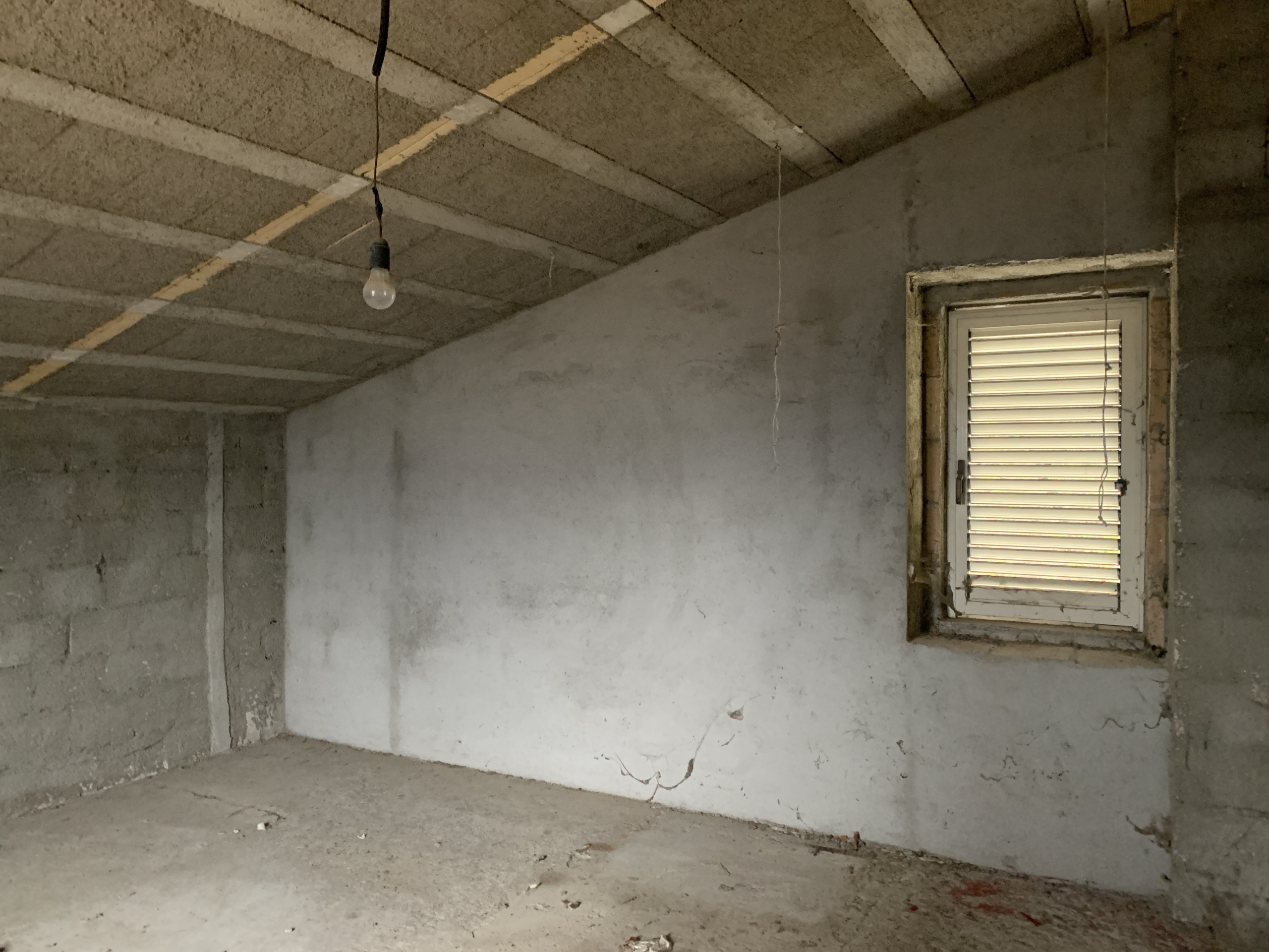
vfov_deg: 53.1
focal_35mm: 26
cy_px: 476
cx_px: 634
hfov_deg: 67.3
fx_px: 953
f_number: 1.8
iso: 500
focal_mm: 4.25
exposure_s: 1/25
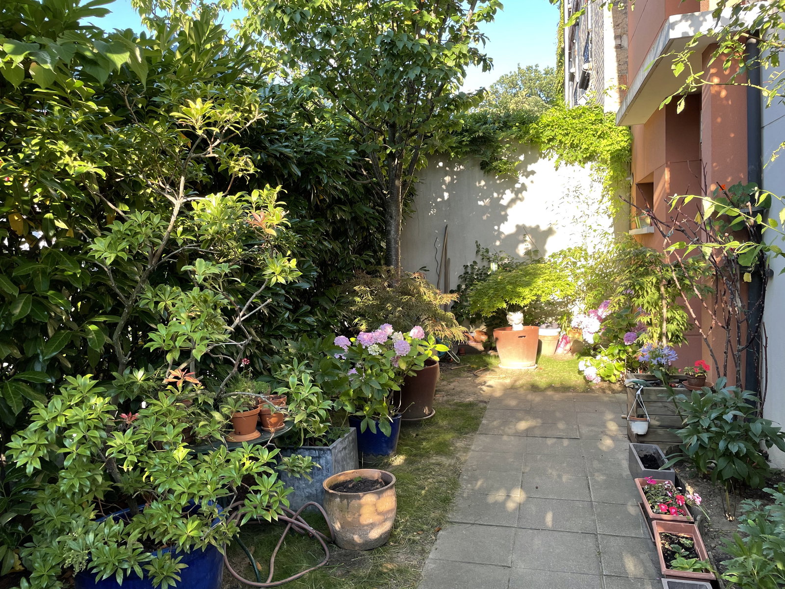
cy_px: 294
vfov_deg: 53.1
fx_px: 590
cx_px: 392
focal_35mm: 26
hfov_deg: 67.3
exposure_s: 1/177
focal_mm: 4.2
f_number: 1.6
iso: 32
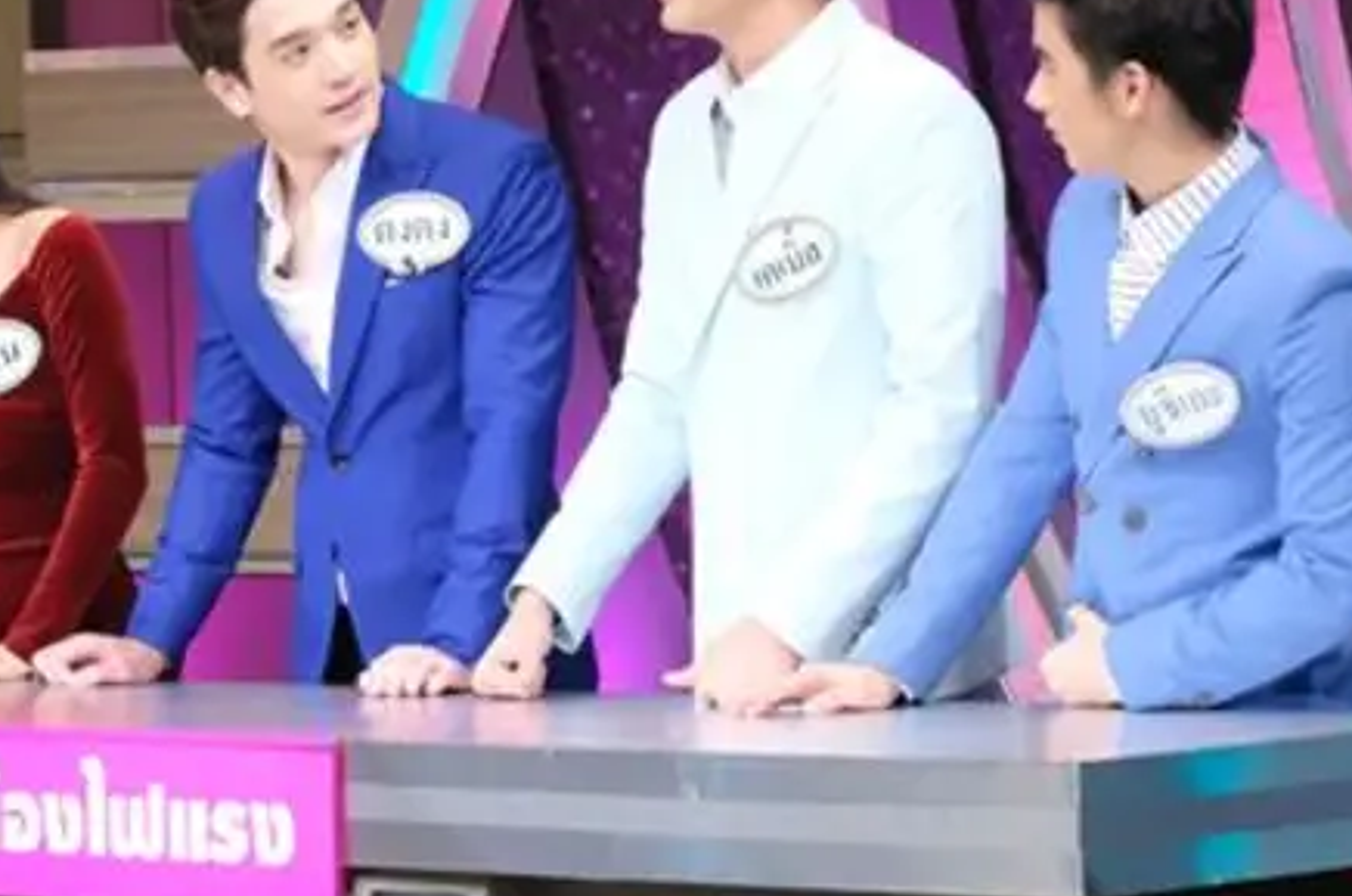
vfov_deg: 6.5
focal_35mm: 211
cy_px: 420
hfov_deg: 9.7
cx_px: 279
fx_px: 7910
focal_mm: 78.7
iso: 12800
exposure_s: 1/250
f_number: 10
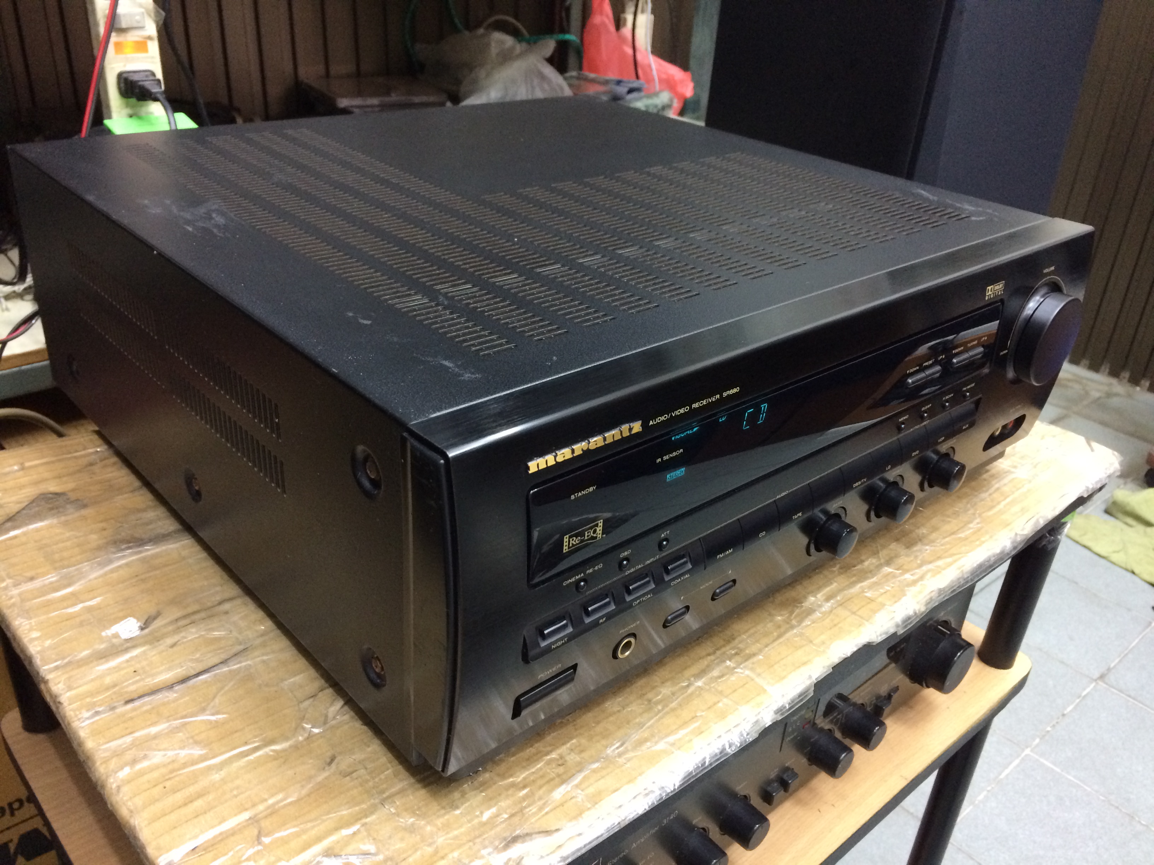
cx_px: 577
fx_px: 967
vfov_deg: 48.2
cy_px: 432
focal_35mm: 29
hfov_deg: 61.7
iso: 320
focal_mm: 4.15
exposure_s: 1/33
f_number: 2.2
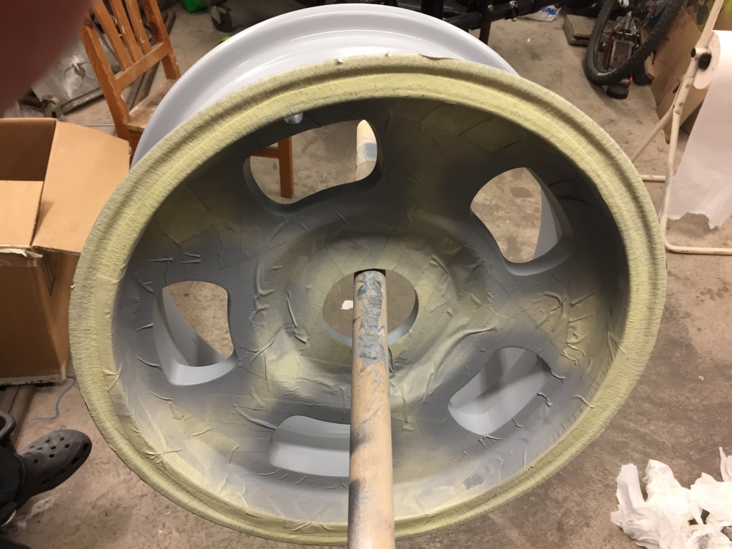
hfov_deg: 61.7
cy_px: 274
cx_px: 366
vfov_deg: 48.2
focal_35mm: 29
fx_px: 613
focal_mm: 4.15
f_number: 2.2
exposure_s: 1/33
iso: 80
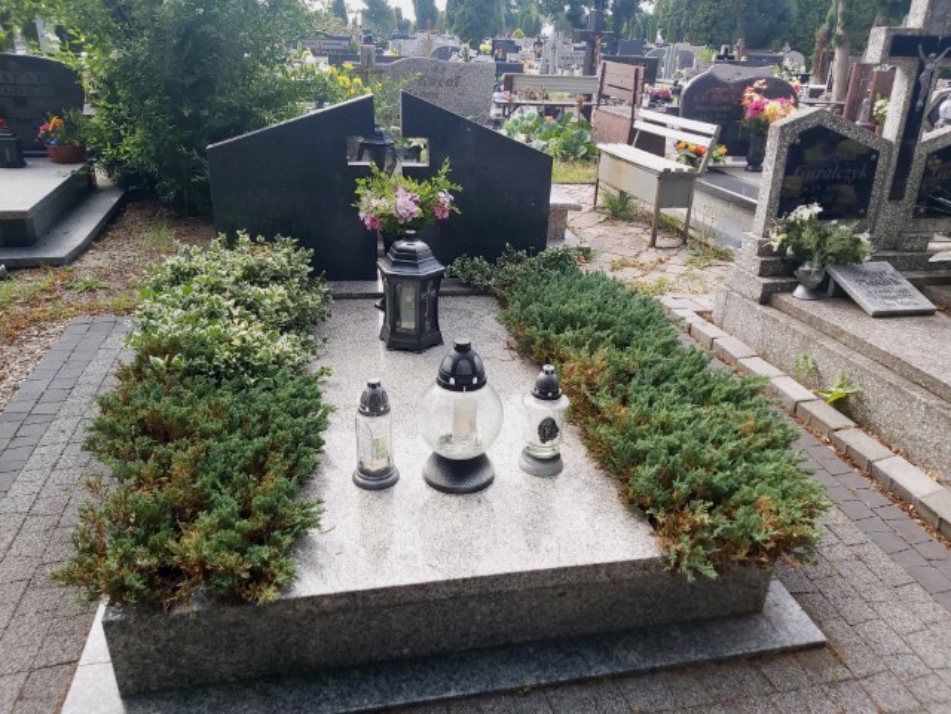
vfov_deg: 53.1
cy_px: 357
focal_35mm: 26
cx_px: 476
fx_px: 714
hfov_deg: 67.3
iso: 64
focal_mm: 3.92
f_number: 1.7
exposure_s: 1/526
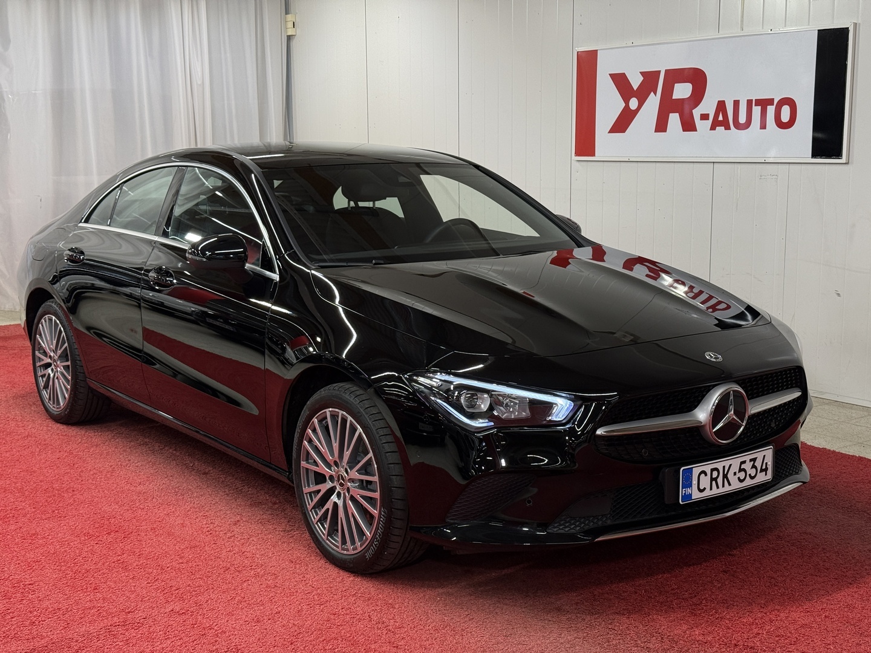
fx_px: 1208
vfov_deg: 30.3
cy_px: 326
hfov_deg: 39.7
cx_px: 436
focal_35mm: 48
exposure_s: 1/111
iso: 80
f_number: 1.78
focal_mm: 6.76
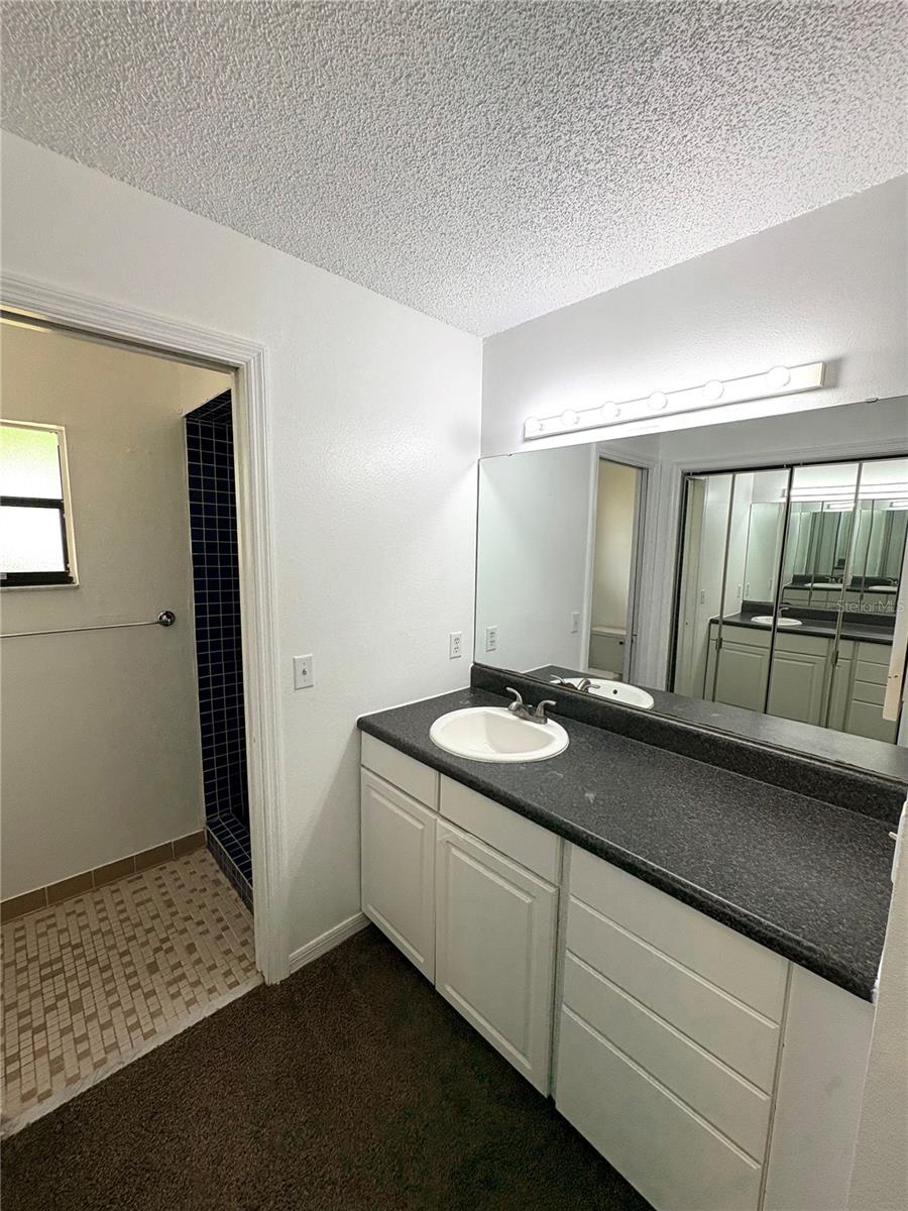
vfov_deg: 102.1
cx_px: 454
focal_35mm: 14
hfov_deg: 85.7
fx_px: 490
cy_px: 606
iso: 40
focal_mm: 2.22
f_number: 2.2
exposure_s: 1/143
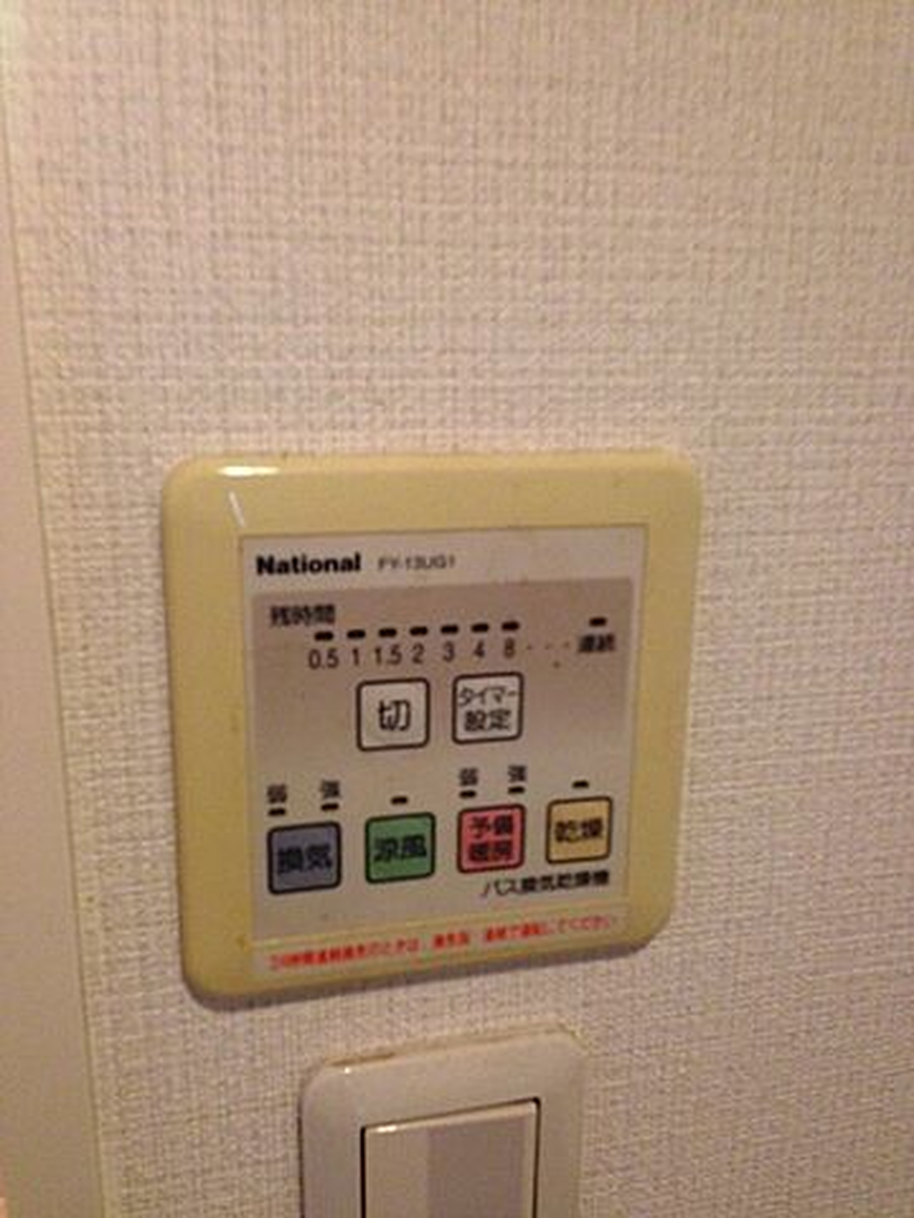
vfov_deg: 55.4
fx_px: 1162
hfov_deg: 42.9
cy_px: 609
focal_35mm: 33
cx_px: 457
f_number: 2.4
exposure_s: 1/20
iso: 160
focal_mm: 4.12
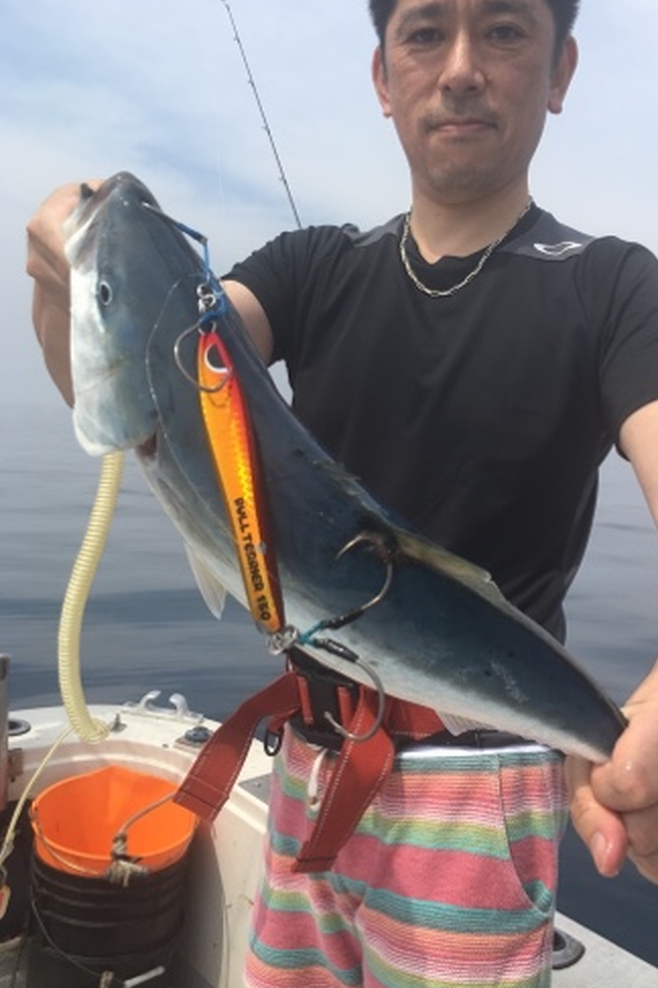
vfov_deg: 60.3
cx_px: 363
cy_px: 494
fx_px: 850
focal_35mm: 31
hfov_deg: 42.3
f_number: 2.2
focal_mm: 4.15
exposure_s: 1/1672
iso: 25
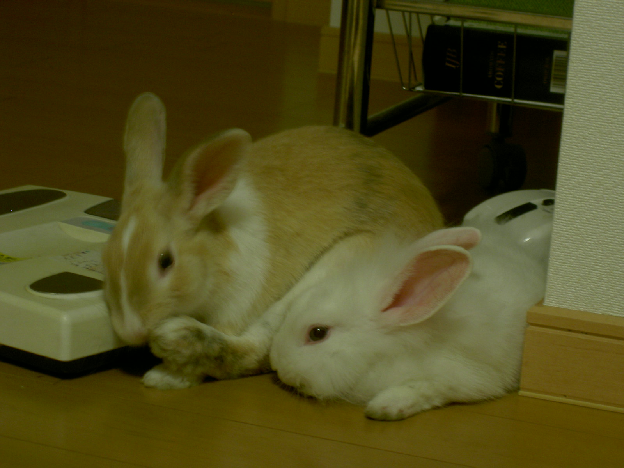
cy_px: 234
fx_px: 2091
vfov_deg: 12.8
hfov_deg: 17.0
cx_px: 312
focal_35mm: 116
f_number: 4.9
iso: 100
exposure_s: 1/8
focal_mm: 24
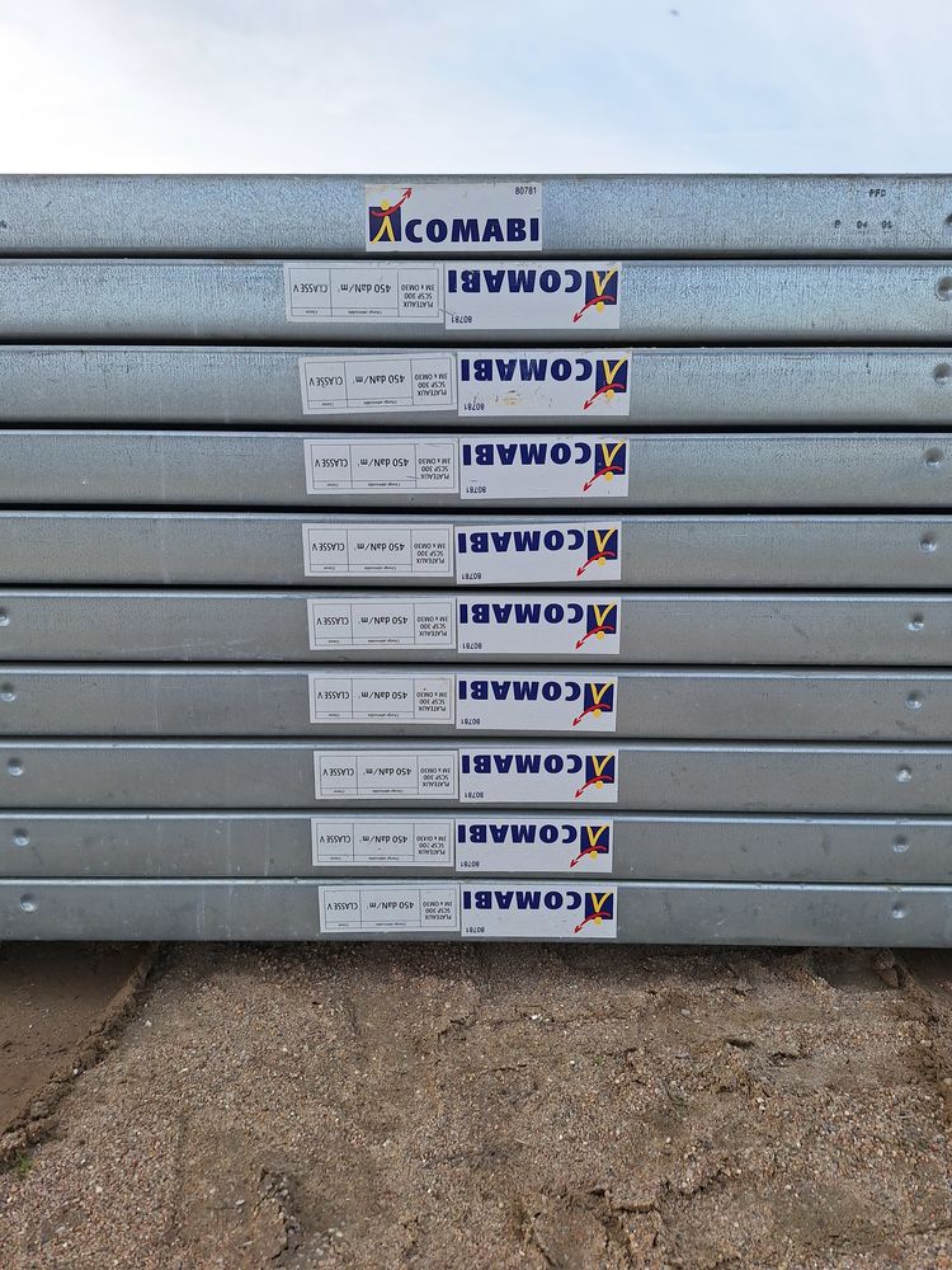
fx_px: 843
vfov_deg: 73.9
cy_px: 635
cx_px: 476
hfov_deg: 58.9
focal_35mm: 23
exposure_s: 1/590
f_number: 1.8
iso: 40
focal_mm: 5.54
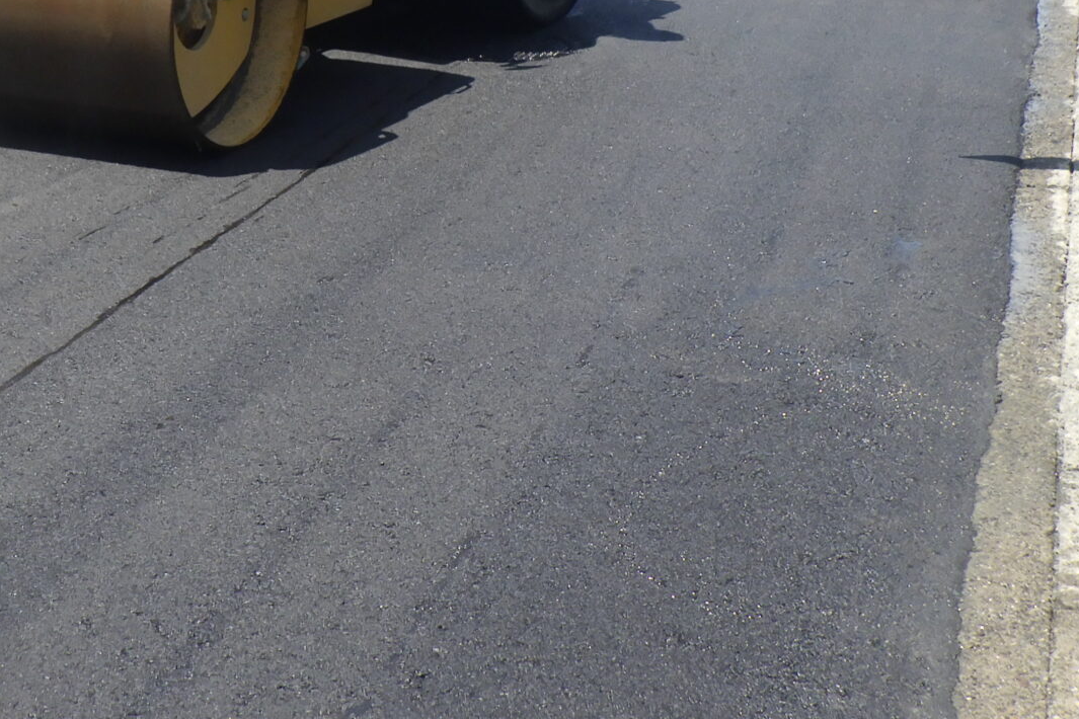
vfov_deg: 19.2
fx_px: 2098
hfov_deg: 28.6
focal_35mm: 70
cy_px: 103
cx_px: 323
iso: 125
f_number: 4.2
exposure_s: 1/500
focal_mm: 5
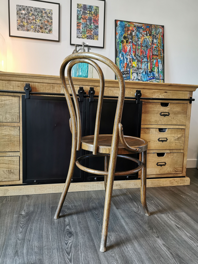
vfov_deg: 65.3
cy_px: 132
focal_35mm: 27
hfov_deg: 51.4
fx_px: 206
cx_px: 99
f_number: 1.8
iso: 250
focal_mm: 5.58
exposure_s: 1/50
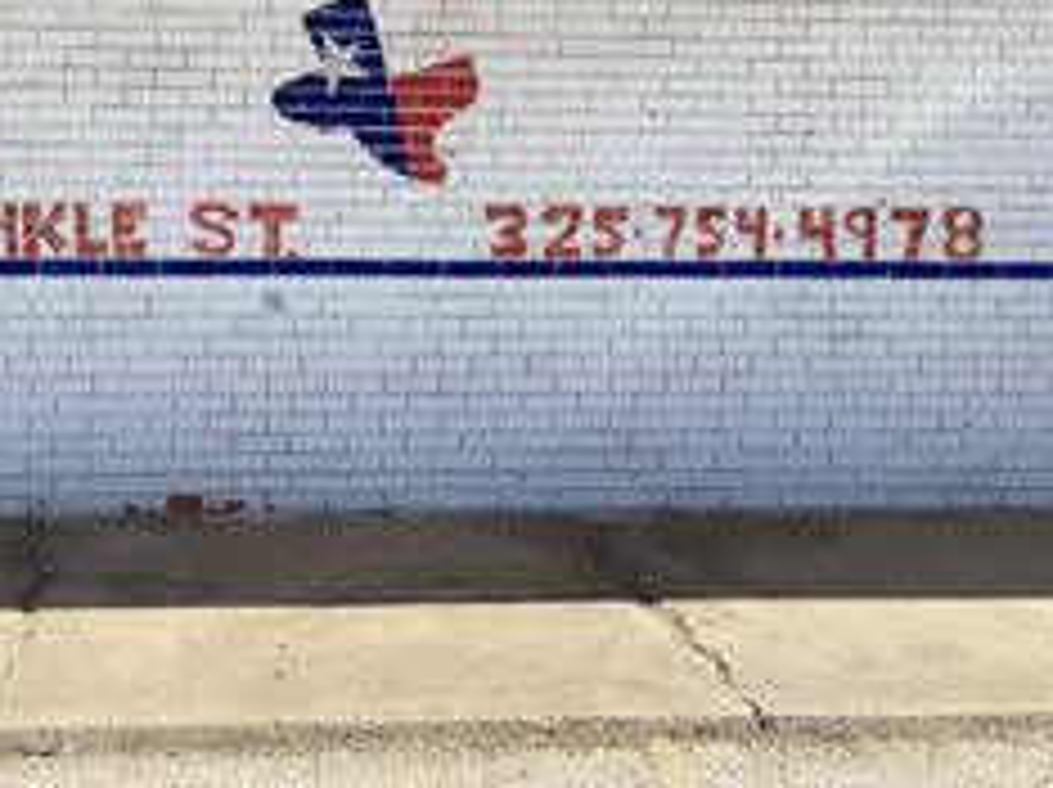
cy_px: 167
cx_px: 418
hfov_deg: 36.1
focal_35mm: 53
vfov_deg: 27.0
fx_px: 1611
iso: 25
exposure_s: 1/1274
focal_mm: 3.3
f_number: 2.4
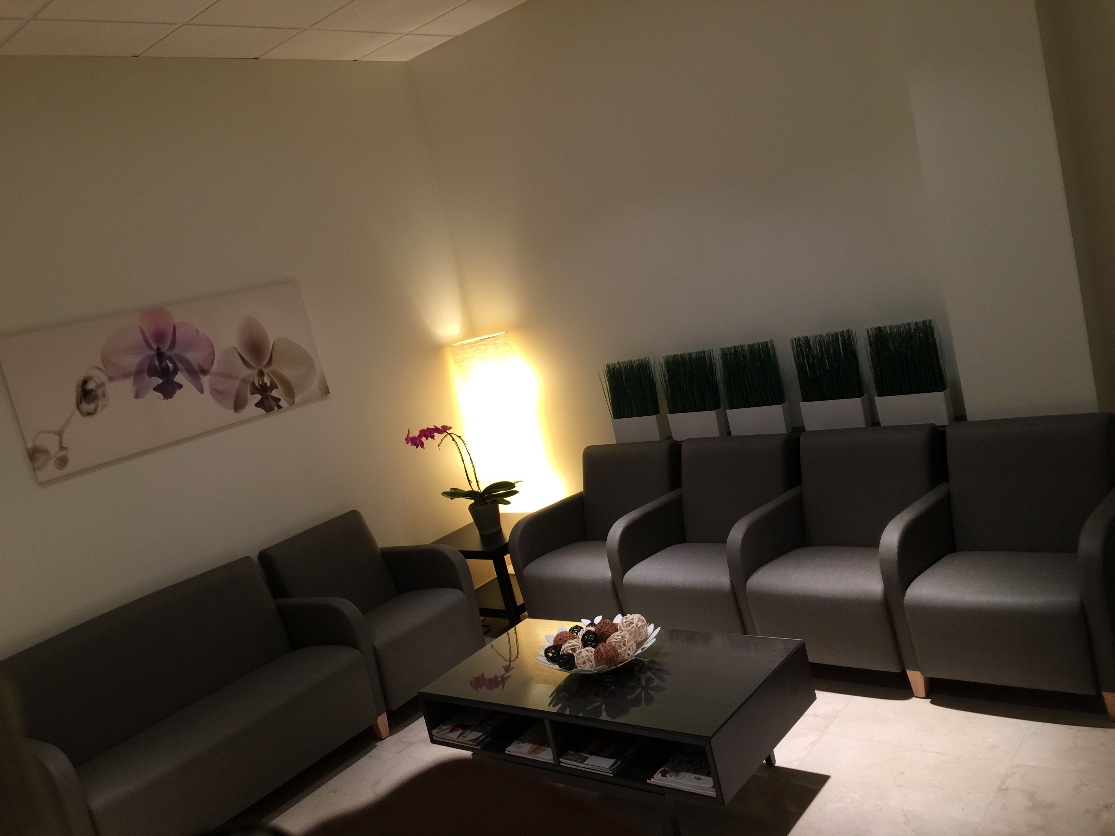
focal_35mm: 29
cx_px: 558
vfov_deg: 48.2
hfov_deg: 61.7
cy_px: 418
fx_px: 934
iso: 32
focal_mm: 4.15
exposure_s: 1/15
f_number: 2.2
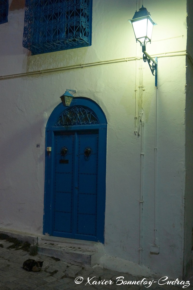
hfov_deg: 32.9
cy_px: 145
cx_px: 96
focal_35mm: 40
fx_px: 326
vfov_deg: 48.0
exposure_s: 1/30
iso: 1600
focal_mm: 27
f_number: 4.5
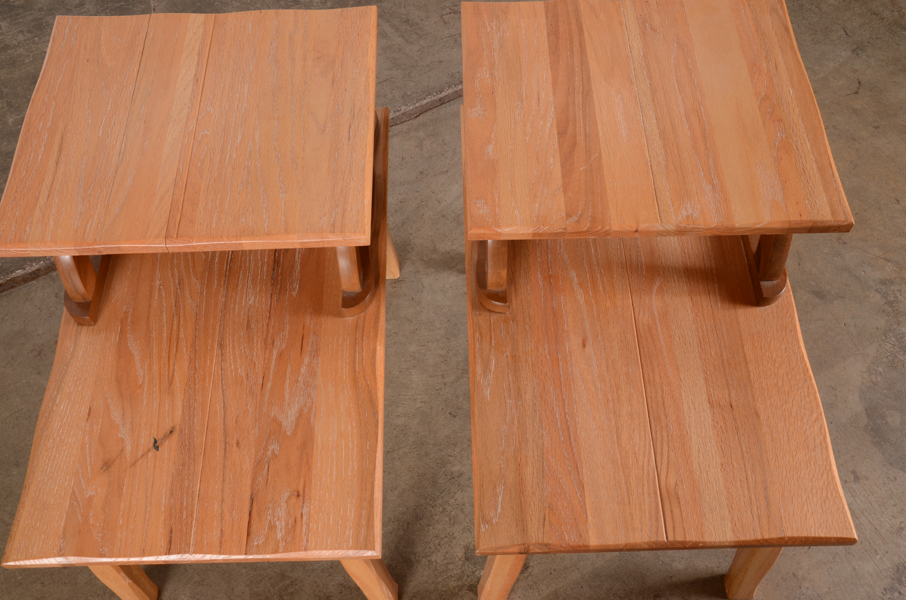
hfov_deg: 57.3
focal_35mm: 33
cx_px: 453
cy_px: 300
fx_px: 829
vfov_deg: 39.8
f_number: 11
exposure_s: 1/60
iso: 160
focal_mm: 22
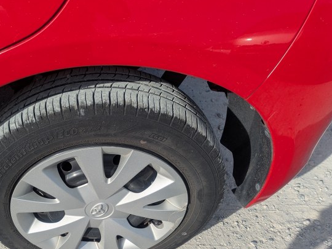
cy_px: 167
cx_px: 88
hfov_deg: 48.4
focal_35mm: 37
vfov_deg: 38.2
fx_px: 355
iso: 46
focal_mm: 5.43
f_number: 1.89
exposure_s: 1/3745
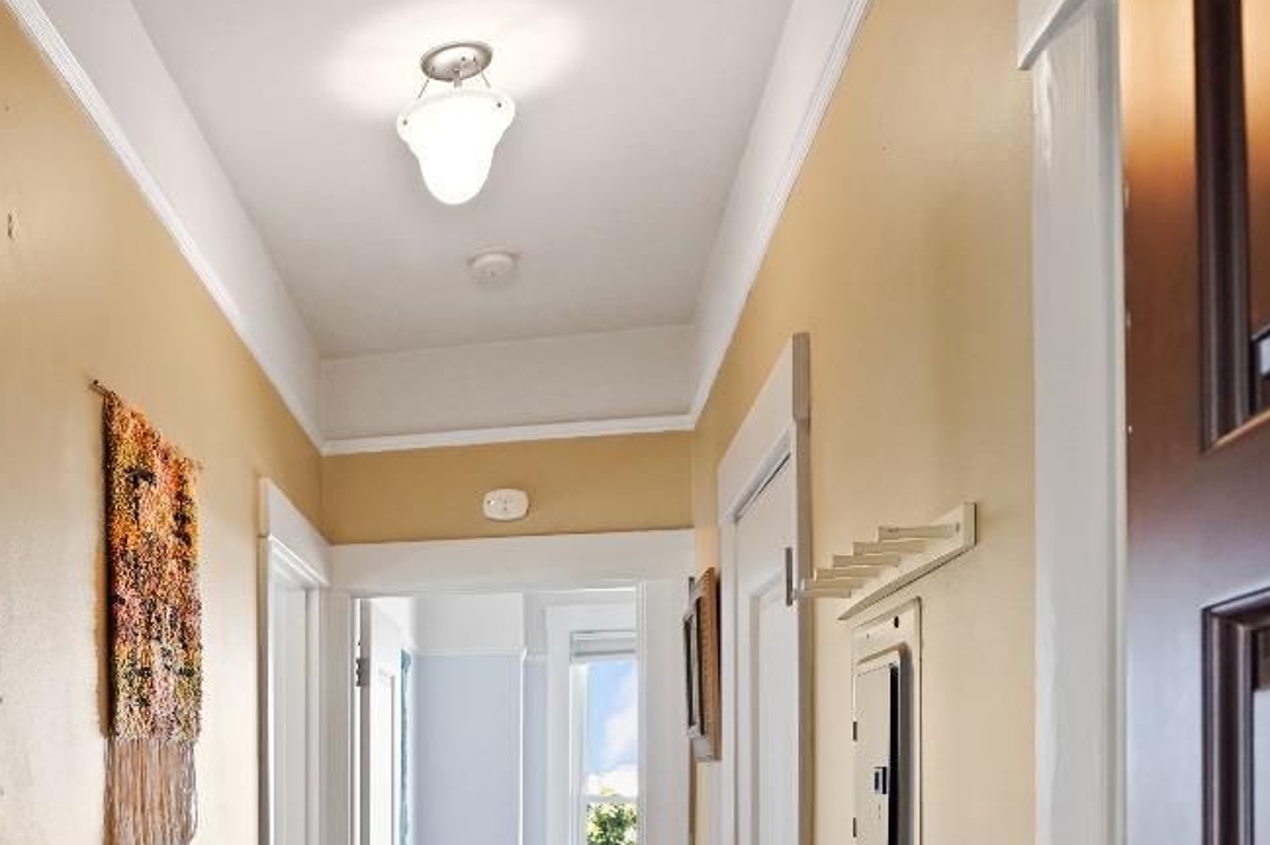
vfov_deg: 33.8
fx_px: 1305
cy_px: 778
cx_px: 33
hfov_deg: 44.9
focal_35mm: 37
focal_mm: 16
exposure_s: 1/60
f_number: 5.6
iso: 1250
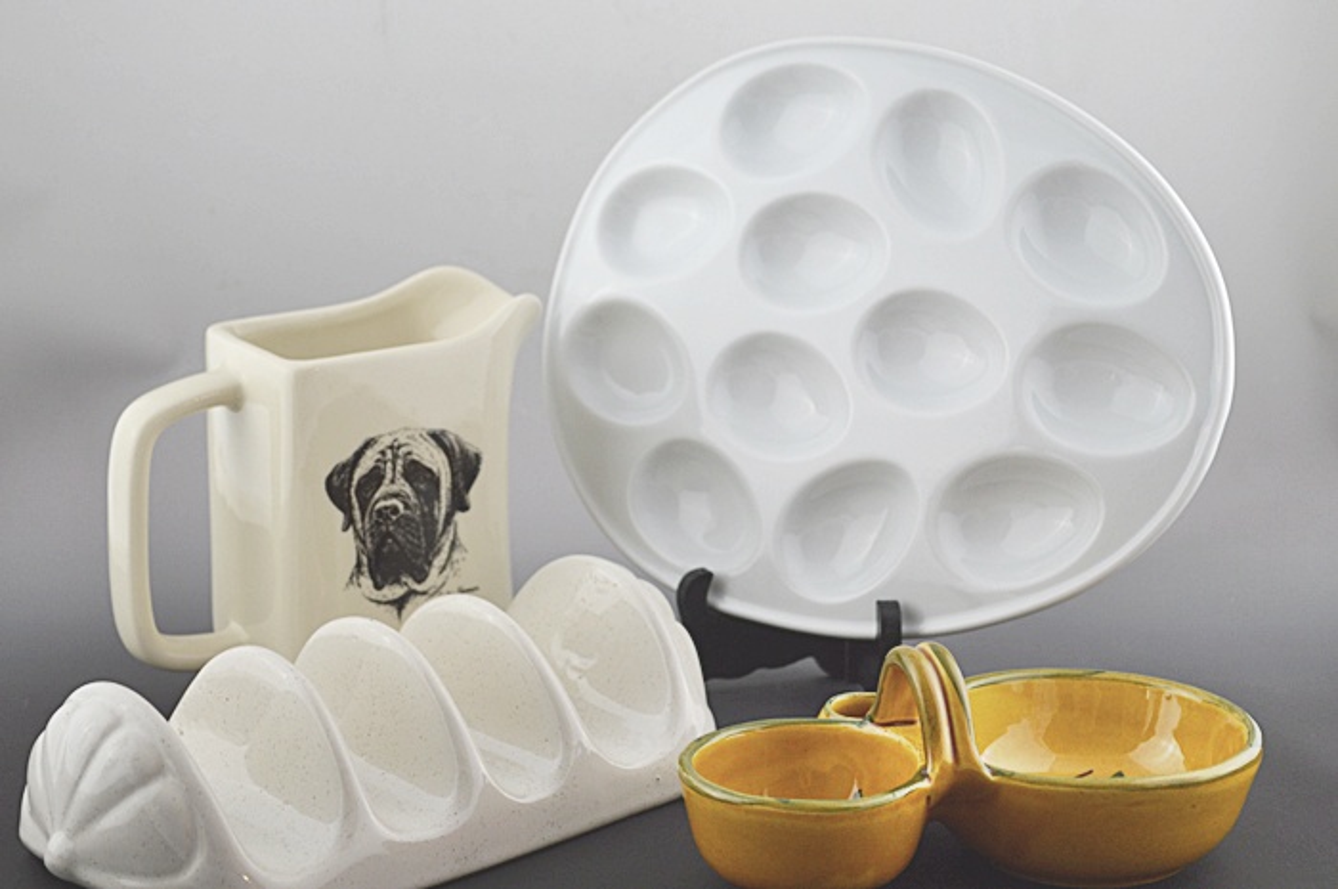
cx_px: 669
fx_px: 2450
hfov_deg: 30.5
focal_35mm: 66
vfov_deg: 20.6
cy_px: 444
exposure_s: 1/40
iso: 400
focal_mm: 44
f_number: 5.3
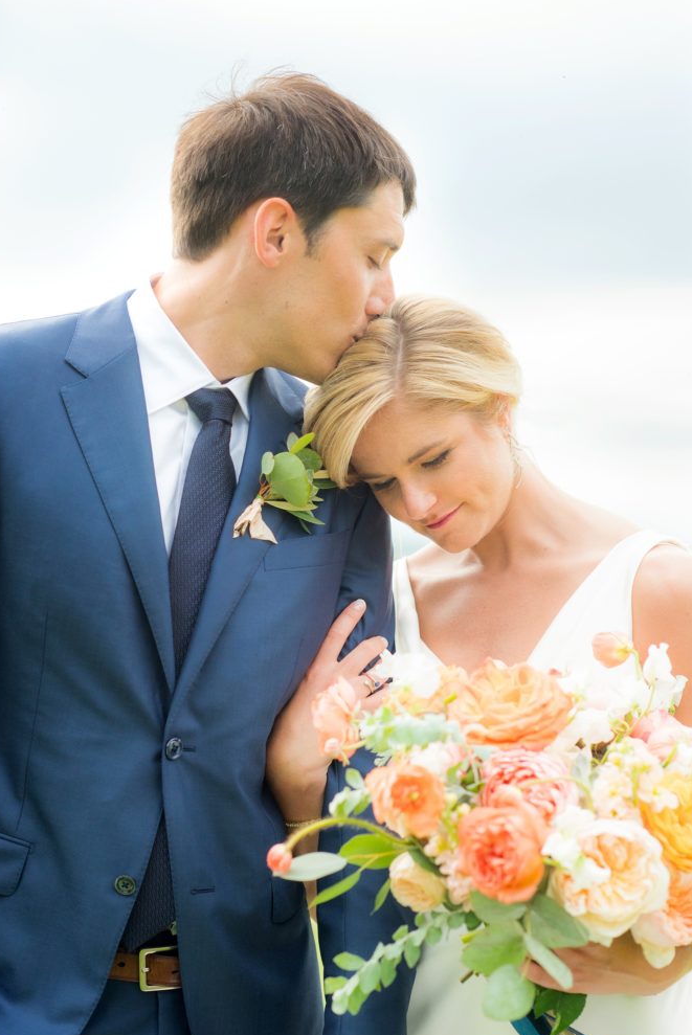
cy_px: 515
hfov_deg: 15.6
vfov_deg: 23.1
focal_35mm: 88
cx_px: 348
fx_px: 2533
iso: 500
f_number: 3.5
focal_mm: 85
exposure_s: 1/800
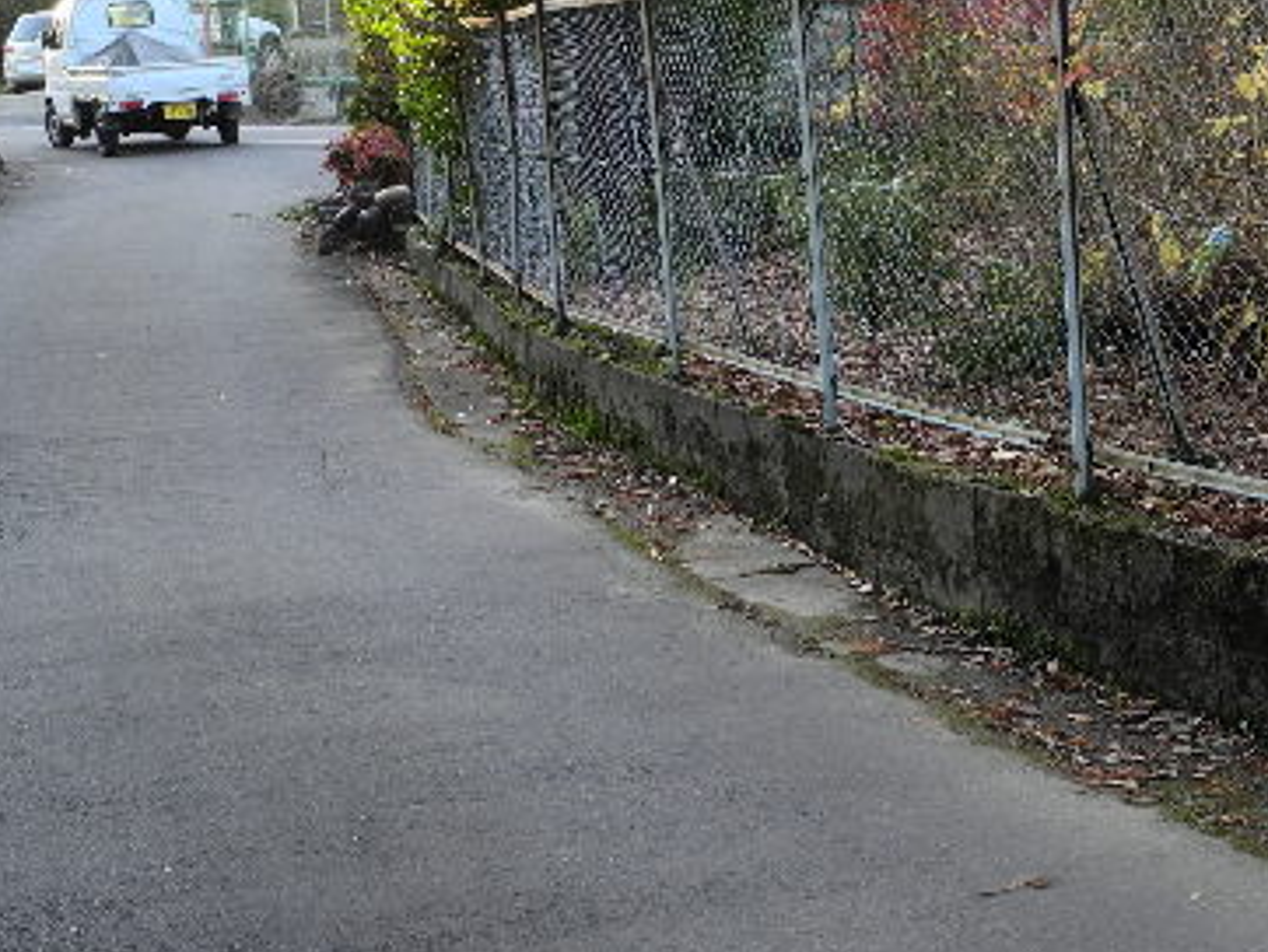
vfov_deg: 17.1
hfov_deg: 22.1
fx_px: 3152
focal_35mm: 86
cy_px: 231
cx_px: 1201
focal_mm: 8.8
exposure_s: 1/57.4
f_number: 3.2
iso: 100
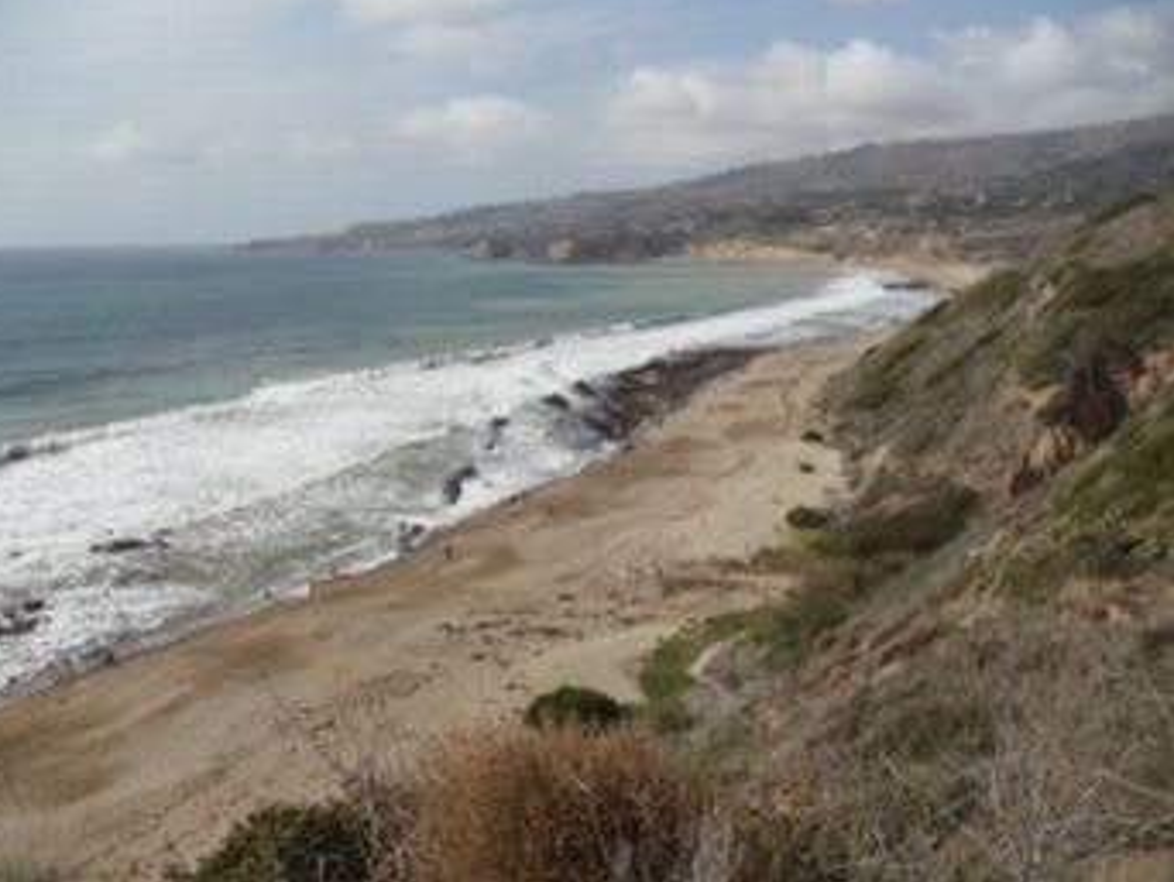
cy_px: 434
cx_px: 577
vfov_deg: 32.2
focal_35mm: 45
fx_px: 1527
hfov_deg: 42.0
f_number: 7.1
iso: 100
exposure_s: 1/500
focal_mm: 6
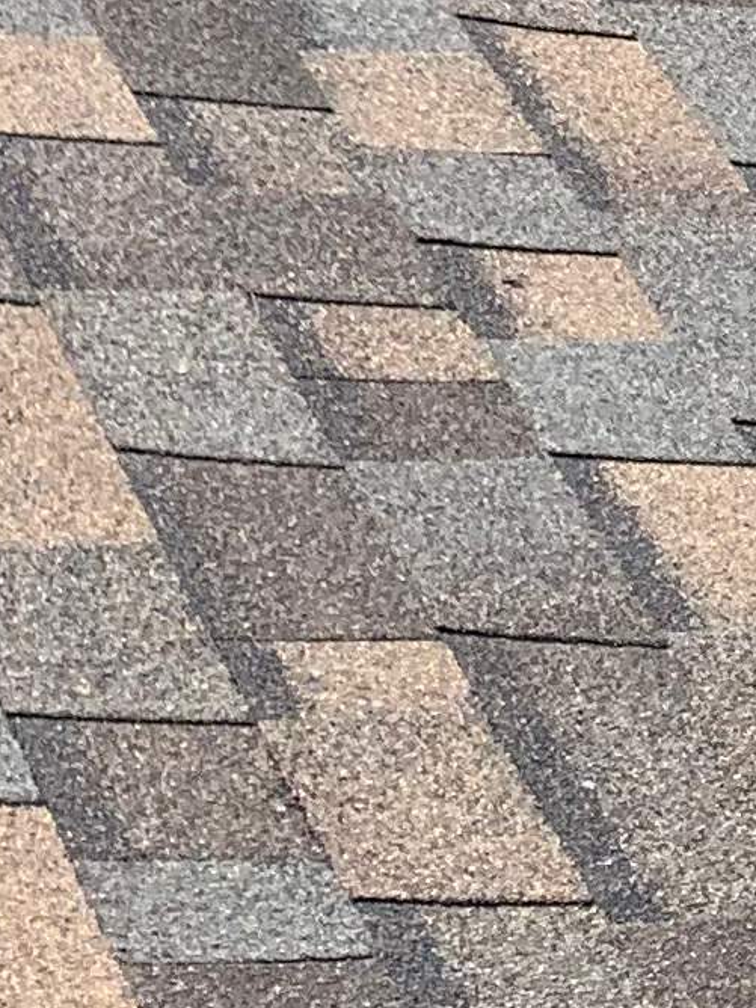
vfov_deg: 11.9
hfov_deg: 9.2
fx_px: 4572
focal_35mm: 157
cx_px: -412
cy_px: -631
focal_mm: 4.25
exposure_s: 1/1190
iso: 25
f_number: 1.8
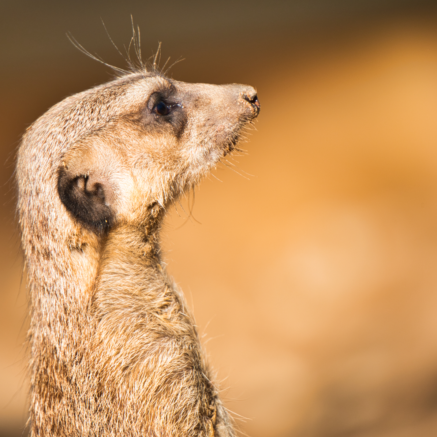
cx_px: 187
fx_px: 10983
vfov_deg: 2.3
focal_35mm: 769
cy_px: 218
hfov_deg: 2.3
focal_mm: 400
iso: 200
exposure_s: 1/250
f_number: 5.6
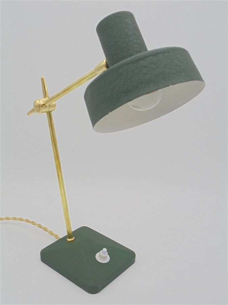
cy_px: 152
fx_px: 334
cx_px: 114
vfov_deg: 49.0
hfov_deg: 37.7
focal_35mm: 38
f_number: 4.2
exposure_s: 1/200
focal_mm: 6.9
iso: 100
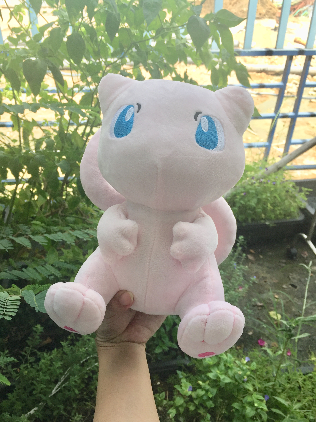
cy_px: 207
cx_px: 155
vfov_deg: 60.0
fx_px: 365
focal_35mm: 30
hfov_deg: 46.8
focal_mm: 4.15
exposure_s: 1/444
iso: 32
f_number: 2.2
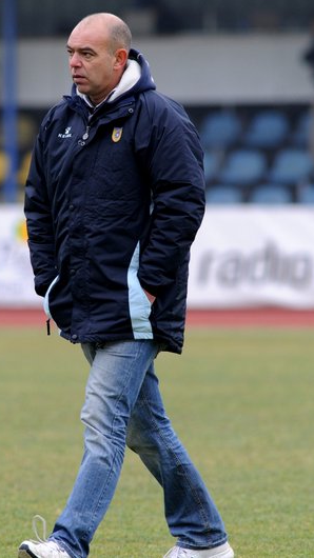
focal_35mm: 474
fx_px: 7018
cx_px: 39
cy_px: 279
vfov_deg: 4.6
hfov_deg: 2.6
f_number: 4.5
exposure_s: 1/320
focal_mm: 300
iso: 640
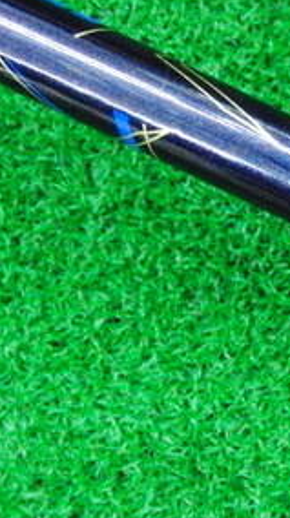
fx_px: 1248
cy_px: 199
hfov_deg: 13.0
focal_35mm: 91
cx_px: 317
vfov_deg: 23.4
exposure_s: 1/160
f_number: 3.6
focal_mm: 6.42
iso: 3200
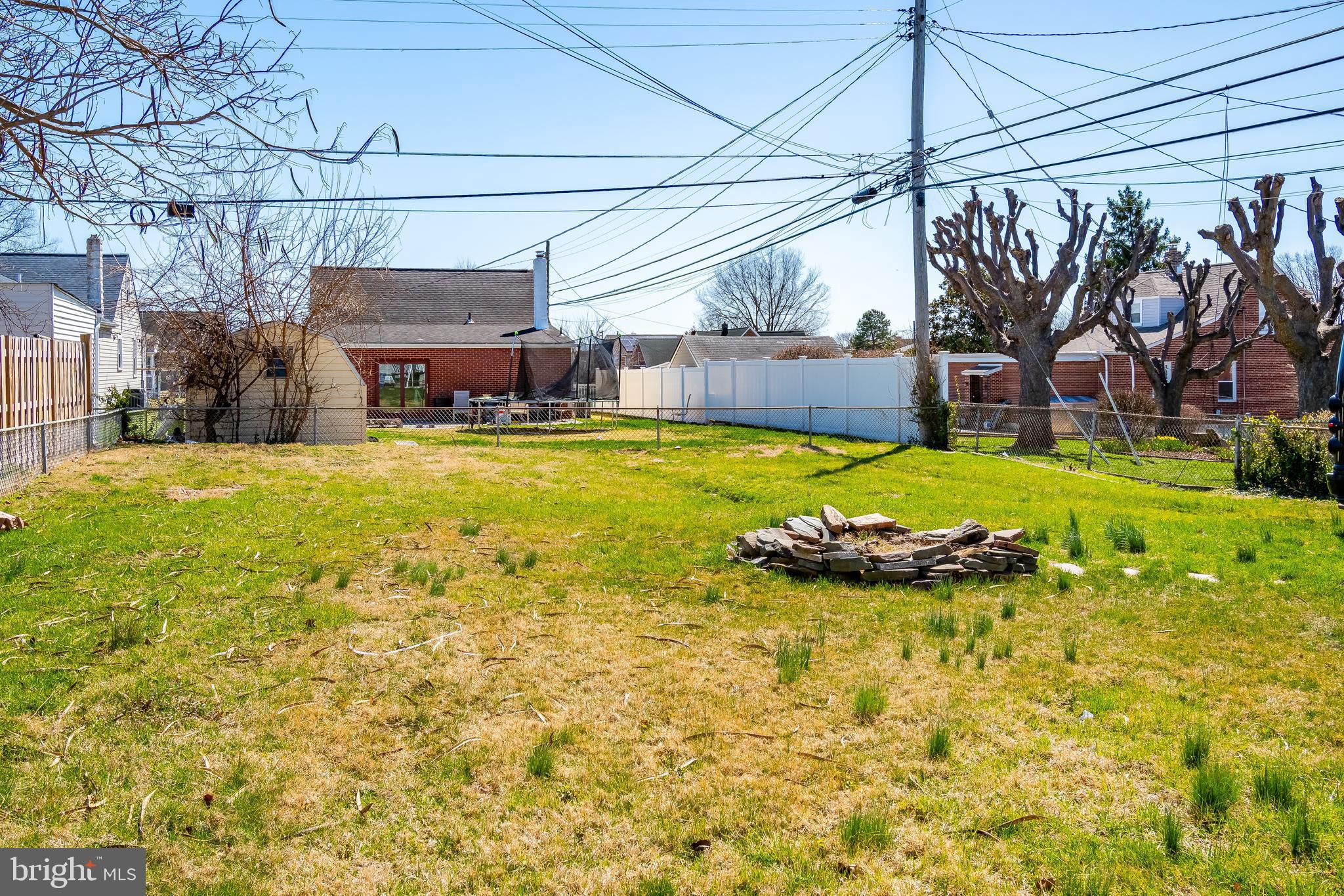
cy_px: 448
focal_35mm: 30
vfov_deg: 43.6
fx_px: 1120
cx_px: 672
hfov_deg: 61.9
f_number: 9
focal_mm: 20
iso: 200
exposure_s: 1/640
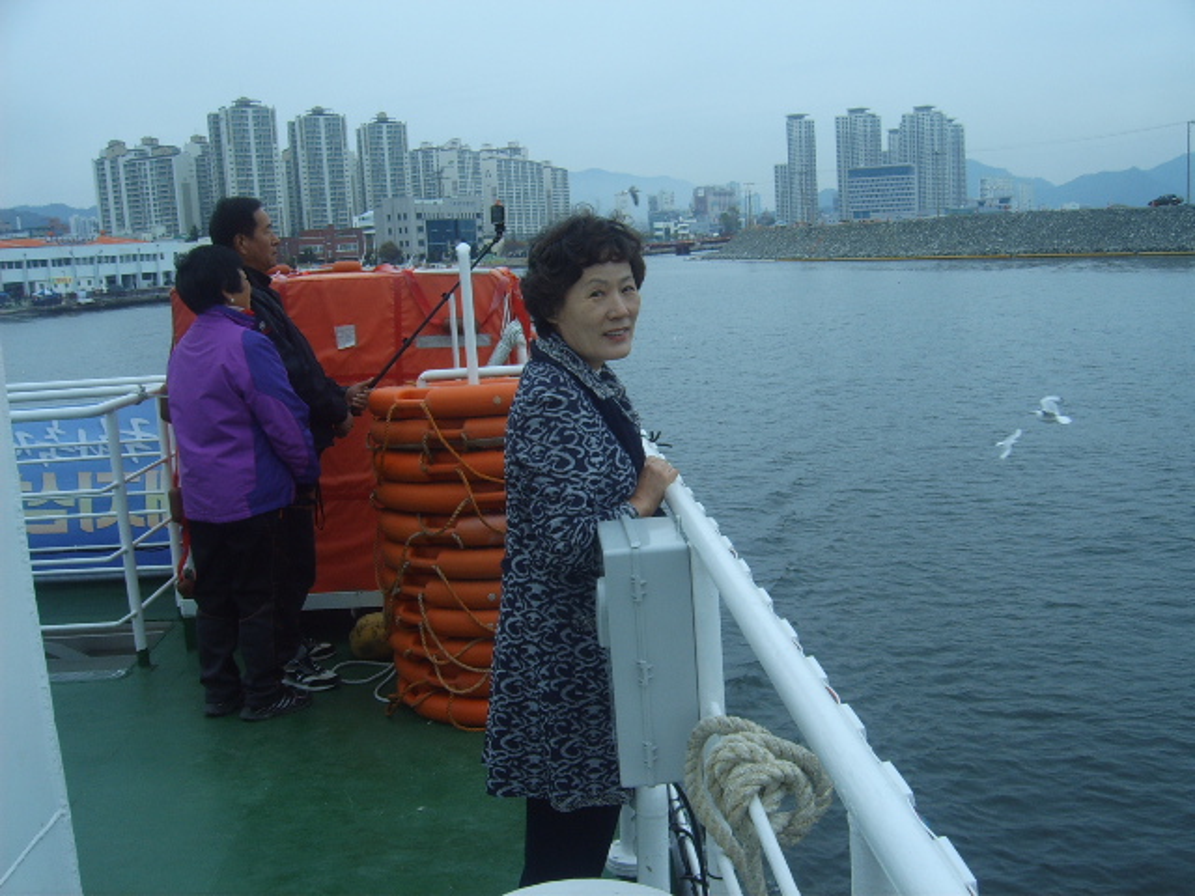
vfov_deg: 40.7
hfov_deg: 52.6
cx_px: 598
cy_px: 448
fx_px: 1208
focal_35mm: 35
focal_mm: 5.8
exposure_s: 1/125
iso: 50
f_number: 5.8
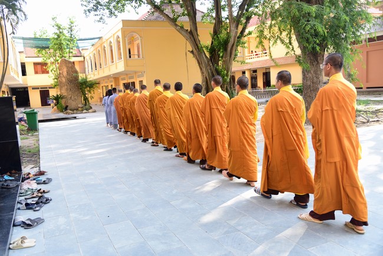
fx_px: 330
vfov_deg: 42.4
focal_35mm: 31
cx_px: 192
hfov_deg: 60.3
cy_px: 128
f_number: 4
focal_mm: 31
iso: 125
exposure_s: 1/125
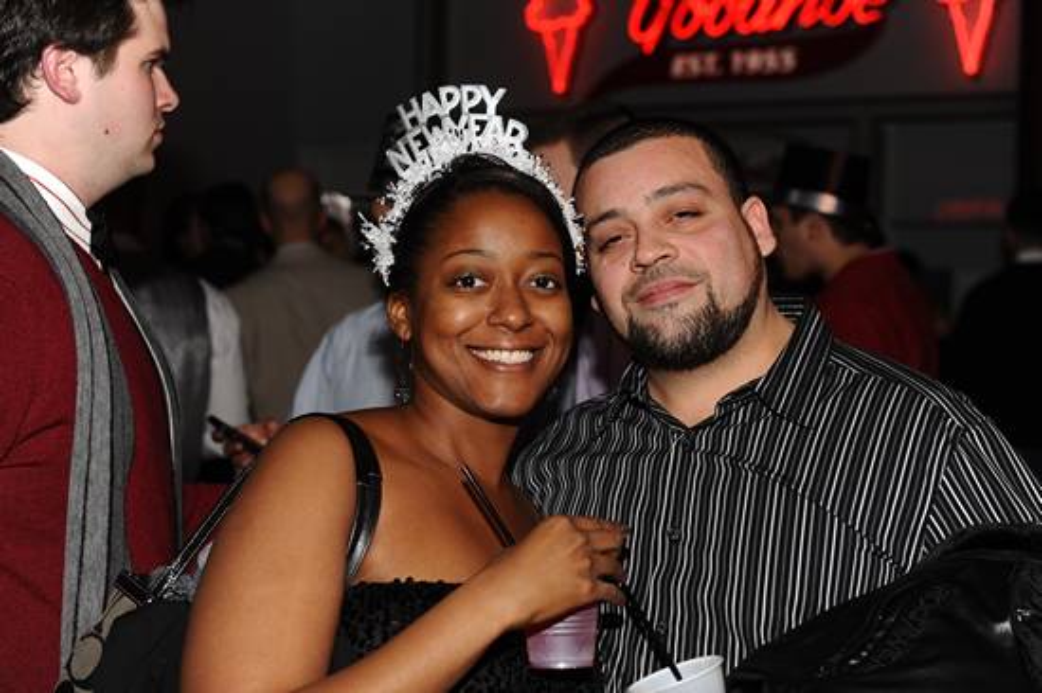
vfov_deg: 19.4
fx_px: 2025
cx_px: 521
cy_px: 346
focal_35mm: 70
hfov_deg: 28.9
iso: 800
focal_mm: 70
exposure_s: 1/250
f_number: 5.6
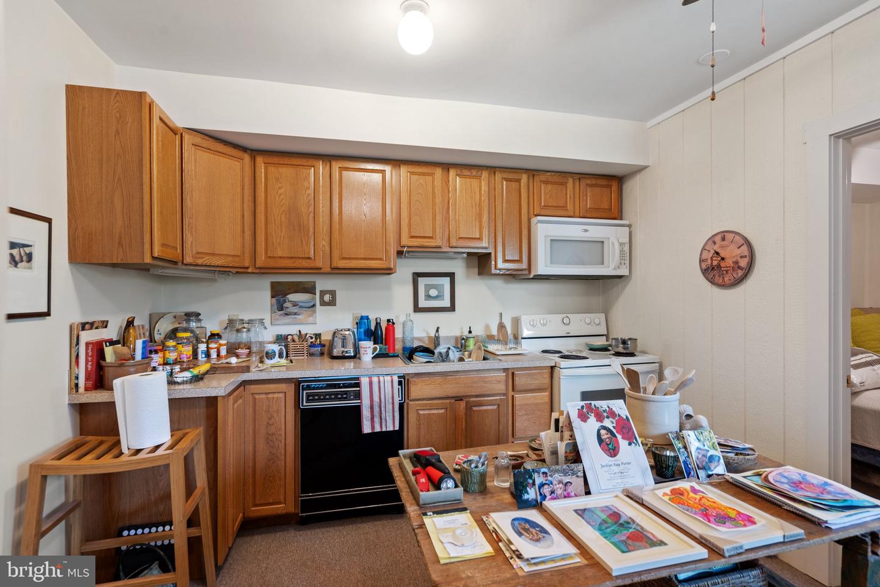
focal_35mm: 16
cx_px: 440
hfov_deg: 96.7
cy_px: 294
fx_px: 391
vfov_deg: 73.7
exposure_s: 1/2
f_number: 8
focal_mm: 16
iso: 500
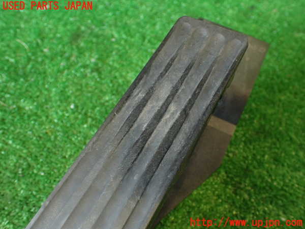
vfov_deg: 44.2
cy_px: 114
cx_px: 152
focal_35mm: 32
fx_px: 282
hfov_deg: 56.8
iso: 200
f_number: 2.4
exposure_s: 1/30
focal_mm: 5.79
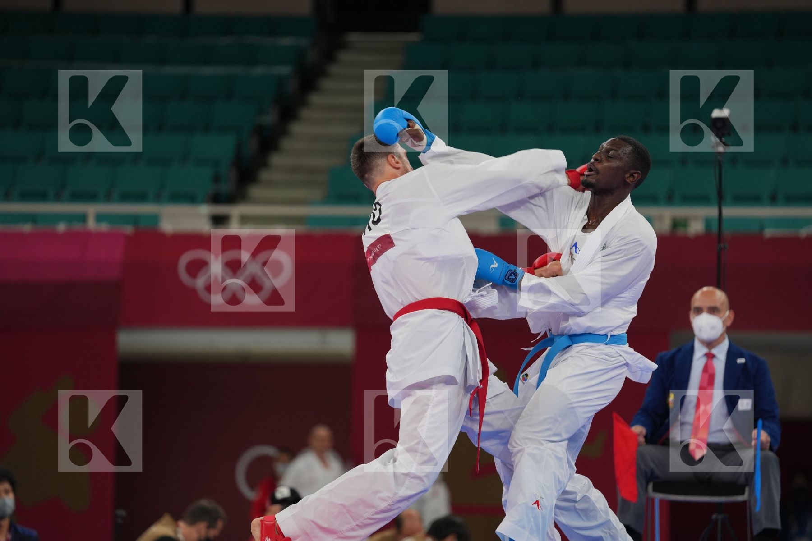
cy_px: 270
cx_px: 406
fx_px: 4511
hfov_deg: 10.3
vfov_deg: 6.9
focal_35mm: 200
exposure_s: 1/1000
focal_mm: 200
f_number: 2.8
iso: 500
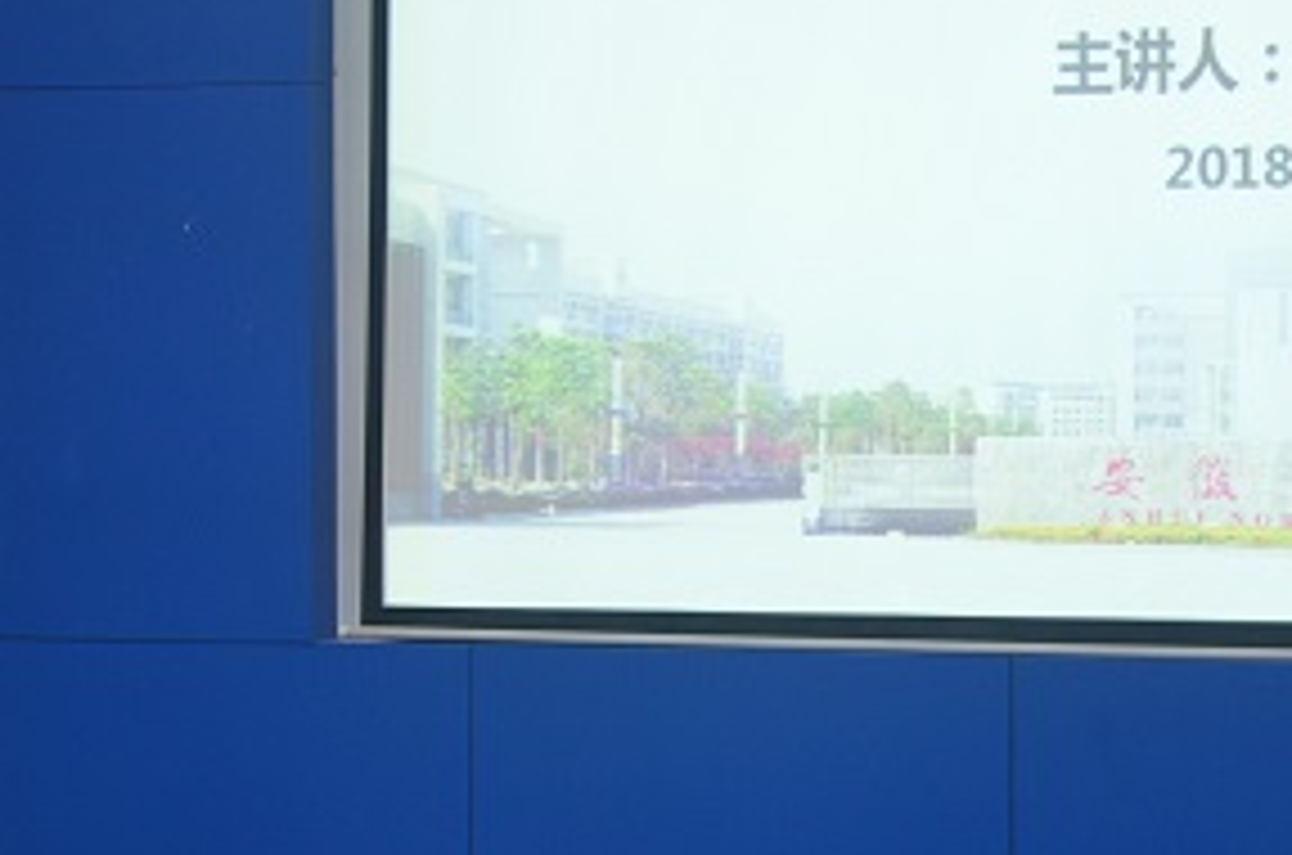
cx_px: 671
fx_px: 8523
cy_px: 432
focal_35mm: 238
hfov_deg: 8.7
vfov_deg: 5.7
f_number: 5.3
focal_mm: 70
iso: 640
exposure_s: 1/13
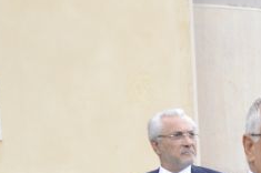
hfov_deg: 12.4
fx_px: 999
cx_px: 580
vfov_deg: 9.1
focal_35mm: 138
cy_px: 383
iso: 400
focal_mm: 18
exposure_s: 1/100
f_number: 5
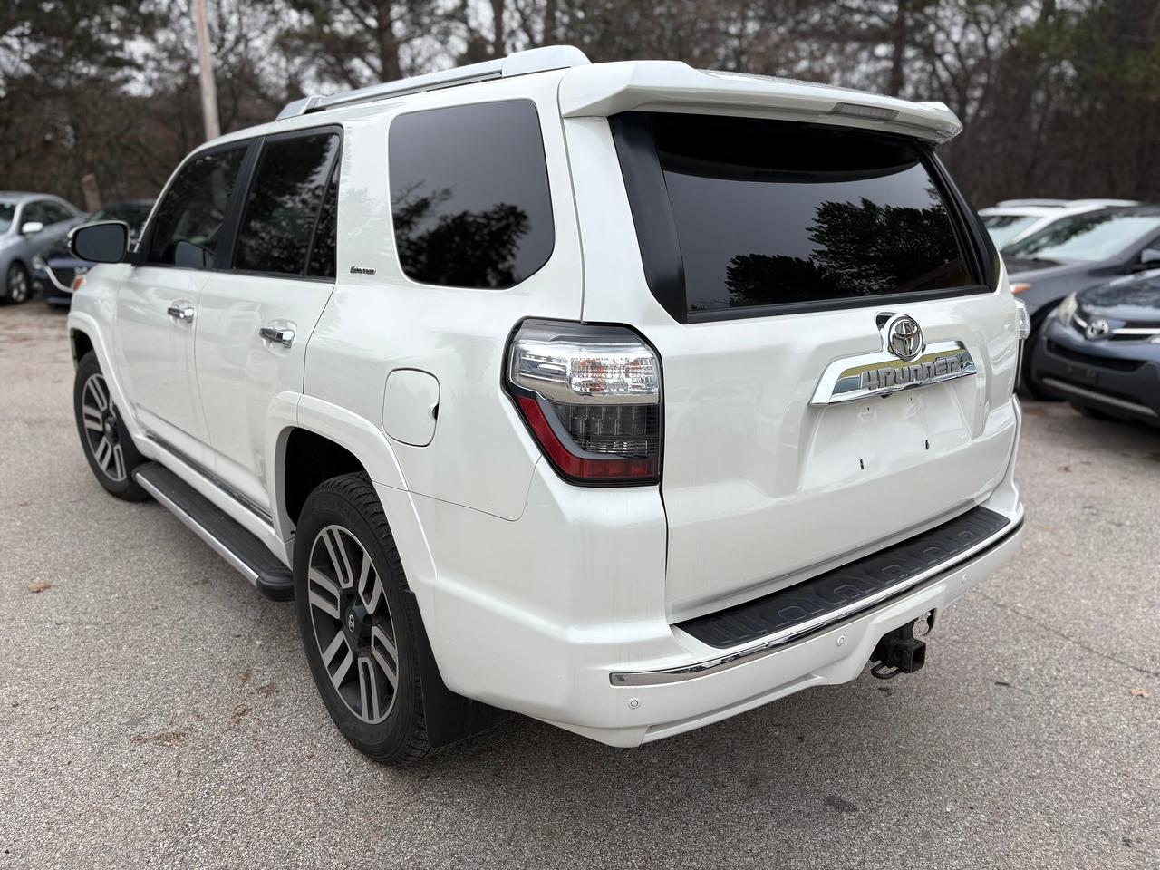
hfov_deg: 67.3
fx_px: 871
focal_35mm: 26
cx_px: 580
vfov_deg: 53.1
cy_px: 435
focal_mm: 5.96
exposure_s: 1/1751
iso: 50
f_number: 1.6
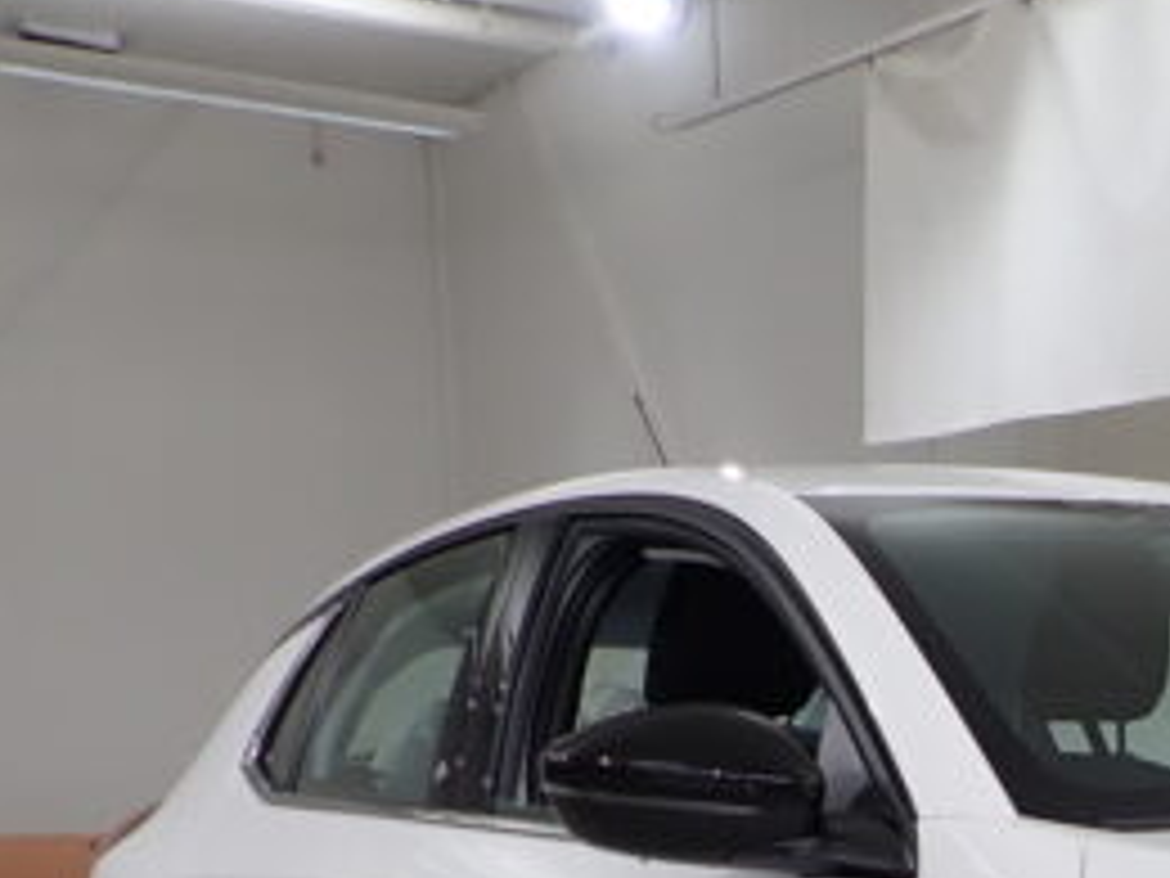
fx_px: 2603
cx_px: 1494
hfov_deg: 22.8
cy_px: 1211
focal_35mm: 77
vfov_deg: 17.7
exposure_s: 1/60
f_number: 2.8
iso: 100
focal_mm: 4.5
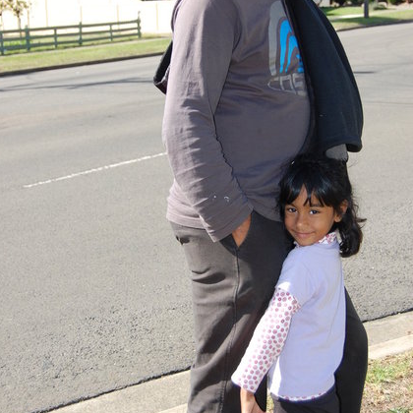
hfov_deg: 26.1
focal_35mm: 66
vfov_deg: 26.1
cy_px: 167
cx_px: 206
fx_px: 891
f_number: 5.6
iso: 280
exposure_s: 1/500
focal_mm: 34
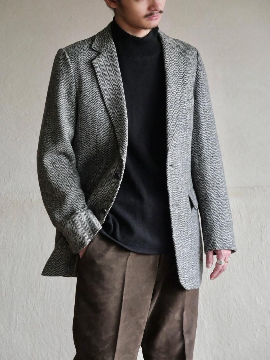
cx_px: 135
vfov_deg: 18.2
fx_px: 1123
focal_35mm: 108
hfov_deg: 13.7
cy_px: 180
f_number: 4
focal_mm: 54
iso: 3200
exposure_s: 1/50
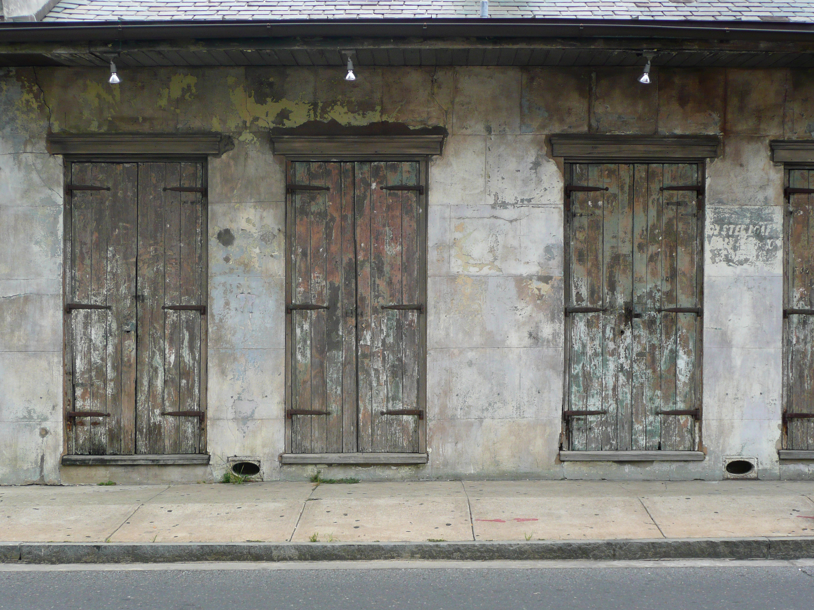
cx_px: 407
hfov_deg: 38.2
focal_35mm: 50
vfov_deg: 29.1
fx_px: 1176
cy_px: 305
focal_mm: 8.2
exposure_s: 1/160
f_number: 4.2
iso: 100
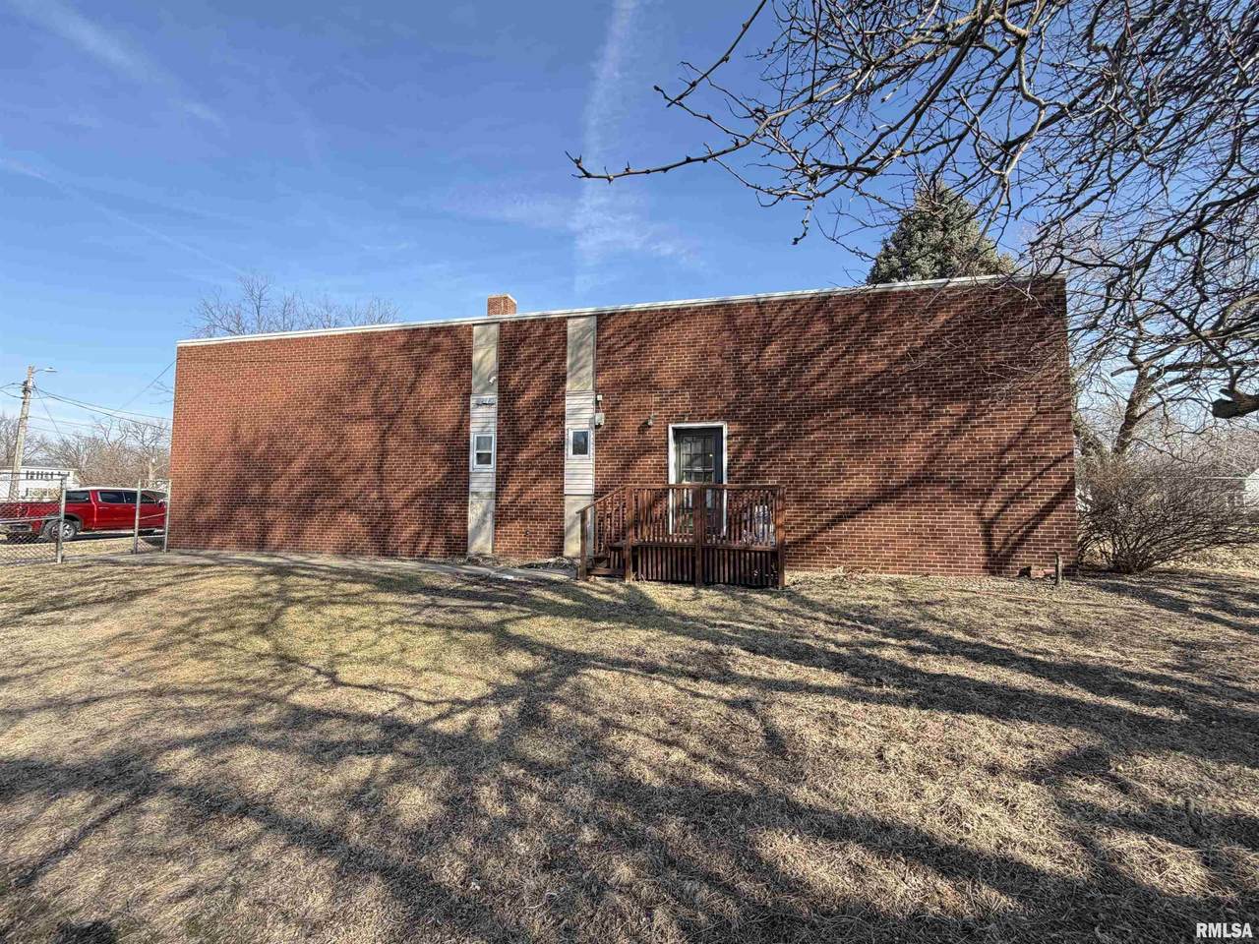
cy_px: 472
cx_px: 630
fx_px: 509
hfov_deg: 102.1
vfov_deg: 85.7
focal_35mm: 14
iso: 50
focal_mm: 2.22
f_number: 2.2
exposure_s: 1/335
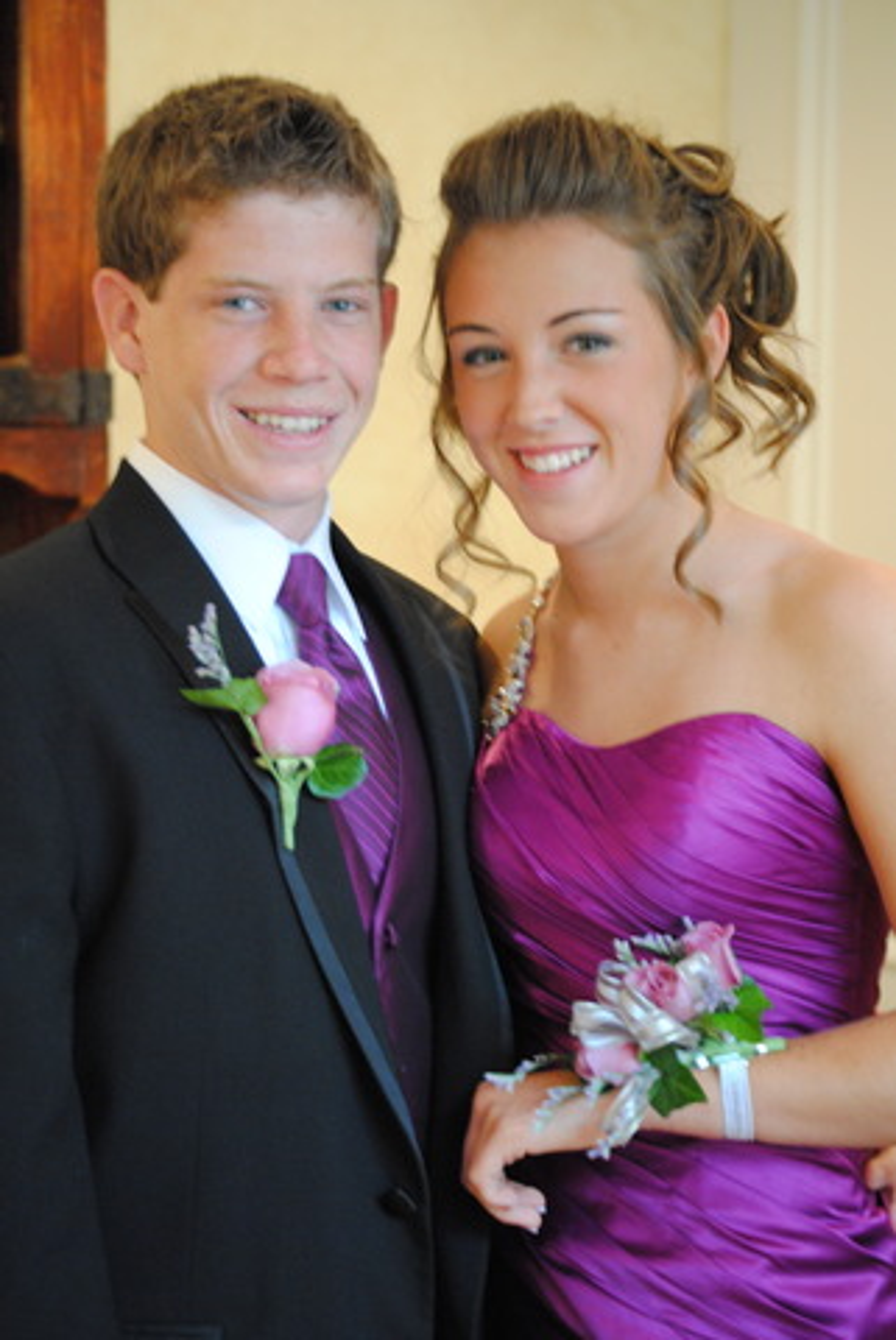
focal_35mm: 105
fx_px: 3911
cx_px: 448
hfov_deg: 13.1
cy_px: 670
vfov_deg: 19.4
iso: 800
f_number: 4.2
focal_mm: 70
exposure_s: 1/20
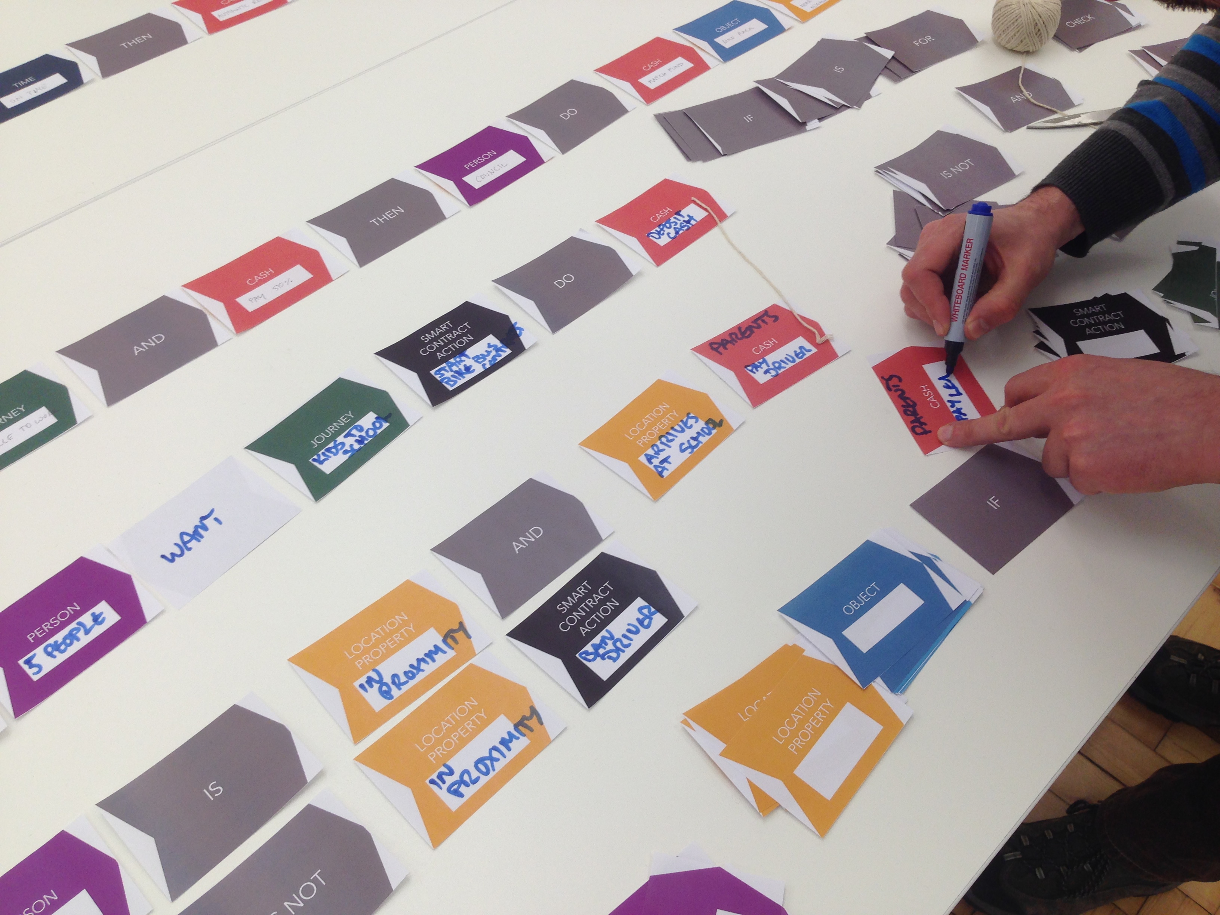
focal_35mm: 33
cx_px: 610
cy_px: 458
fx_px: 1163
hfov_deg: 55.4
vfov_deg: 42.9
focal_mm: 4.12
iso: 50
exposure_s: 1/40
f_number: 2.4
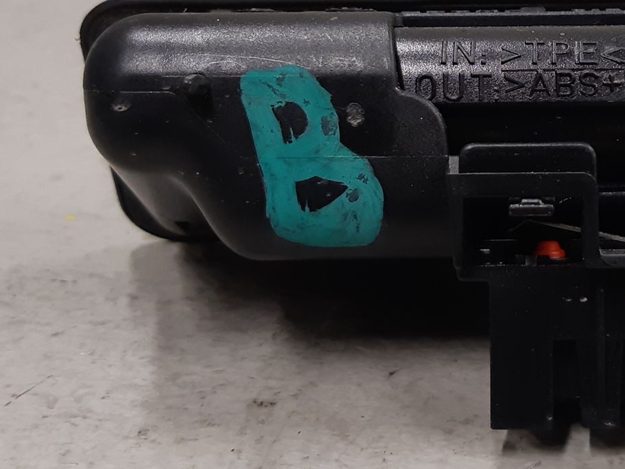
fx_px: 1047
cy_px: 108
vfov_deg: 24.9
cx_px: 525
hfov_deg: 32.1
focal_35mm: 58
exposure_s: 1/50
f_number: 1.7
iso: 125
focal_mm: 3.93
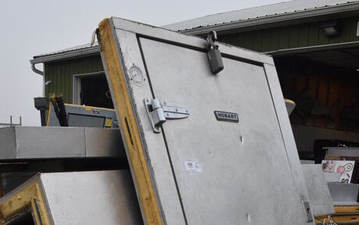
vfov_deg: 20.8
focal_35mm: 55
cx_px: 144
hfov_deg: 36.7
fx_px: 538
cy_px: 317
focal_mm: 18
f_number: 5.6
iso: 250
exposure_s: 1/250
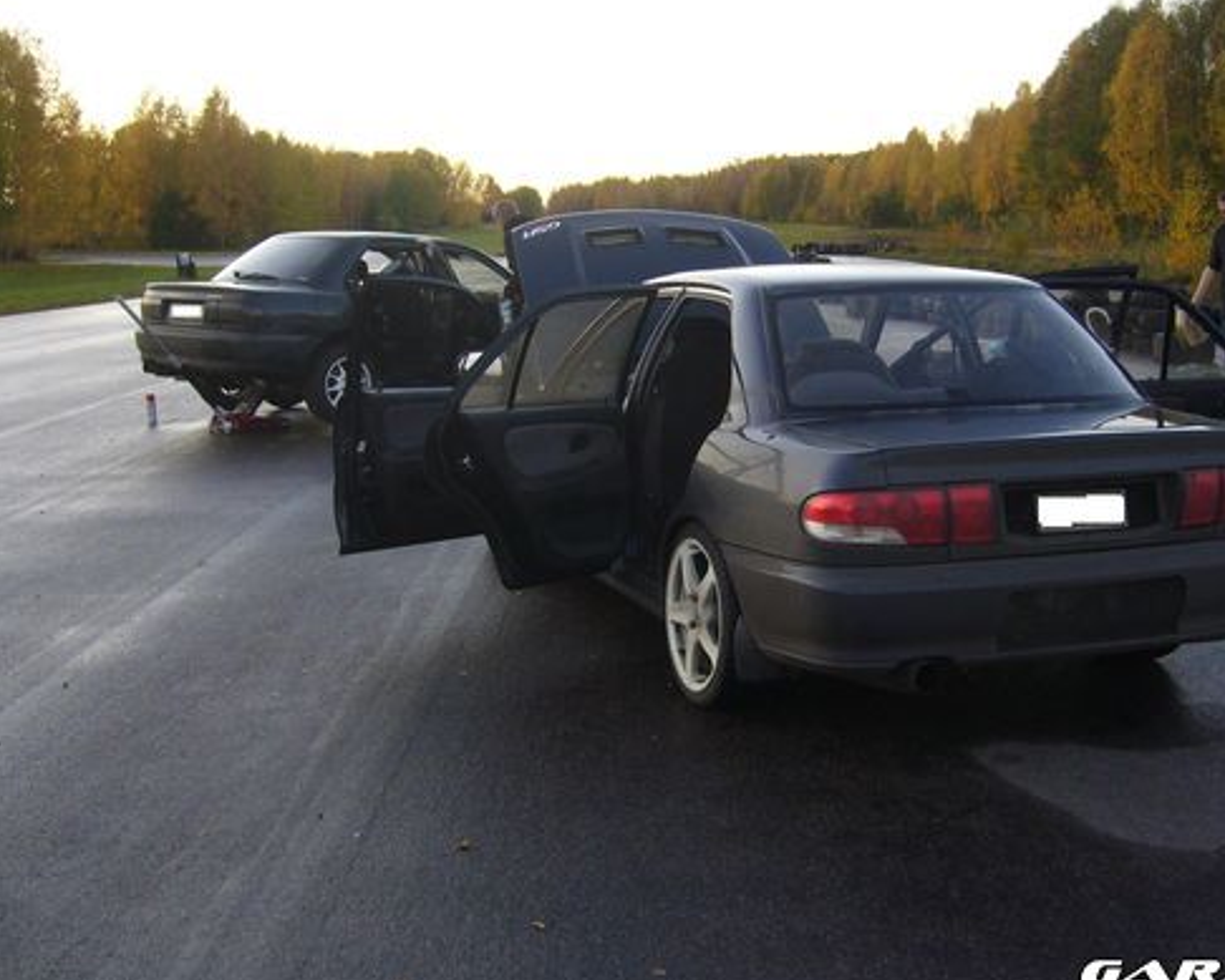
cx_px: 706
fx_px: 1632
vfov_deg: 33.3
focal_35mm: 45
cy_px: 393
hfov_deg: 41.0
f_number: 2.8
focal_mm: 5.8
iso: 80
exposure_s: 1/80
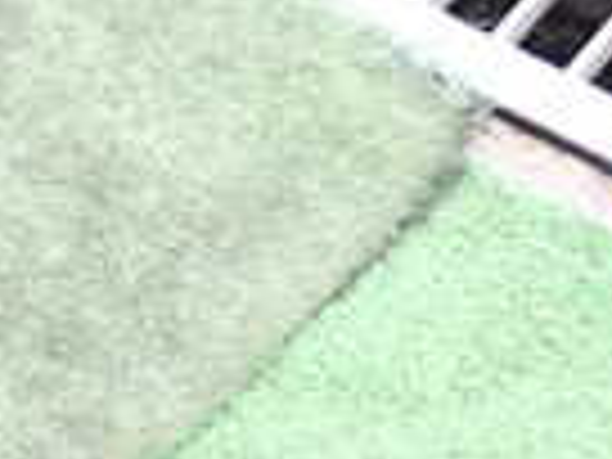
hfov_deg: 15.8
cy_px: 864
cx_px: -418
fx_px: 1945
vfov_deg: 12.2
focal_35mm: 110
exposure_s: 1/30
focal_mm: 4.5
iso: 500
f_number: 2
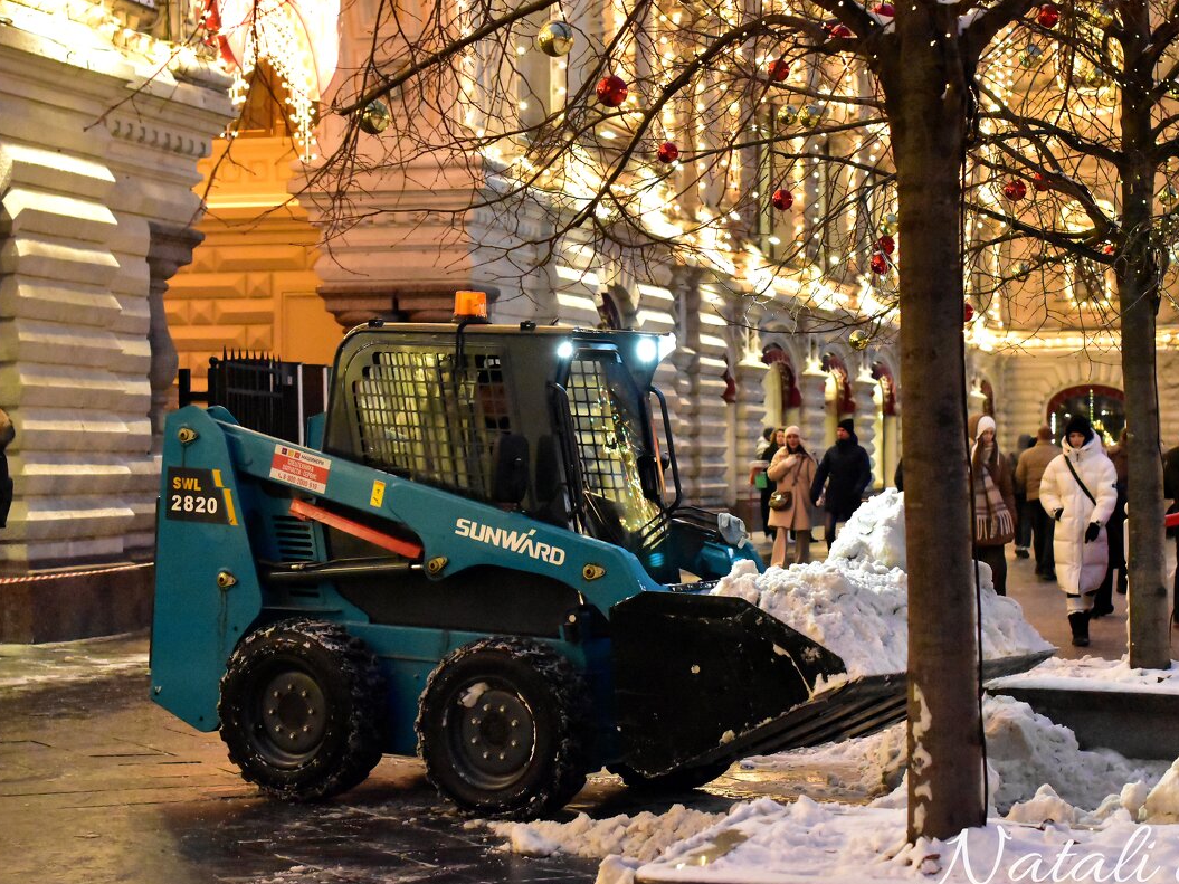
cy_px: 445
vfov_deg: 18.0
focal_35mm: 82
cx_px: 655
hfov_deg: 23.8
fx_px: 2793
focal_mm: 50
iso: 12800
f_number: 3.5
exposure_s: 1/500
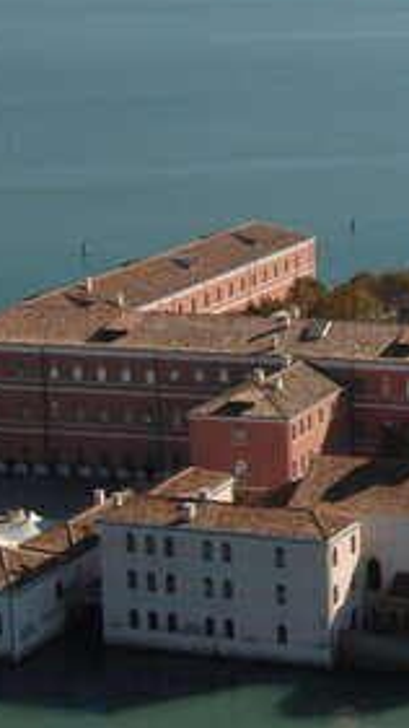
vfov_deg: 22.0
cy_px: 277
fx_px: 1871
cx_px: 805
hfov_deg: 11.3
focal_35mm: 97
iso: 200
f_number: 8
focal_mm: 16
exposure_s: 1/640
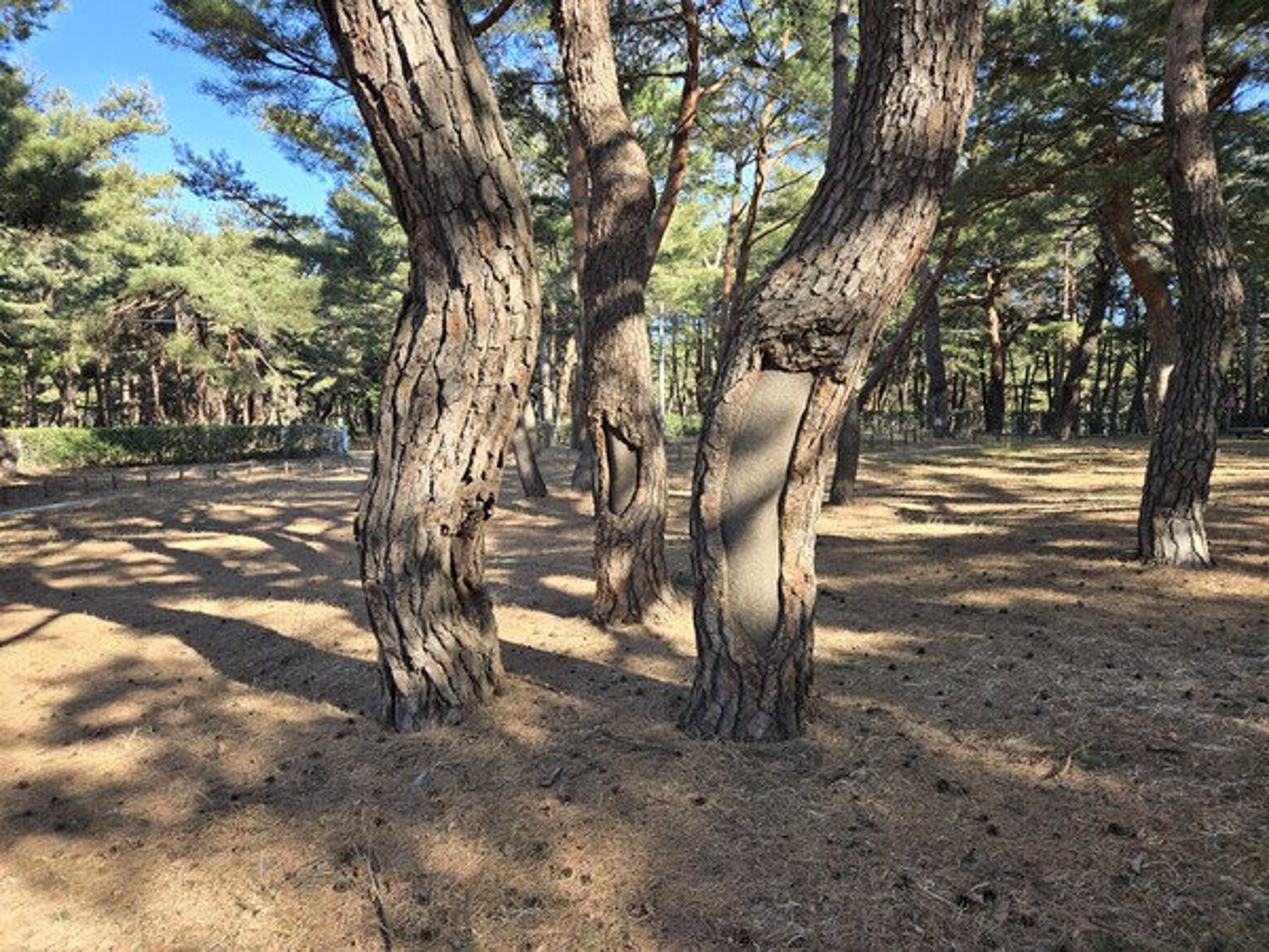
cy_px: 476
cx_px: 634
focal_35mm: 23
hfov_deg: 73.9
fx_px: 843
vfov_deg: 58.9
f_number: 1.8
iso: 80
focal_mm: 5.4
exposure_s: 1/1269
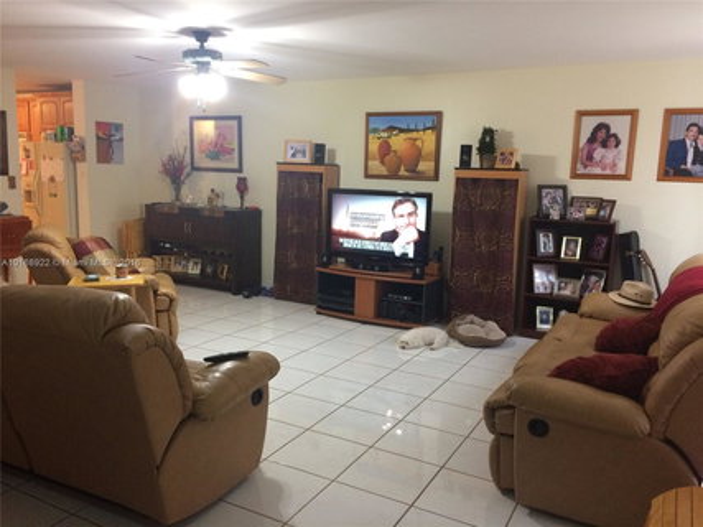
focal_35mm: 29
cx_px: 352
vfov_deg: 48.2
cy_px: 264
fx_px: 589
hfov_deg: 61.7
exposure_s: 1/30
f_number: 2.2
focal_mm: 4.15
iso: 200
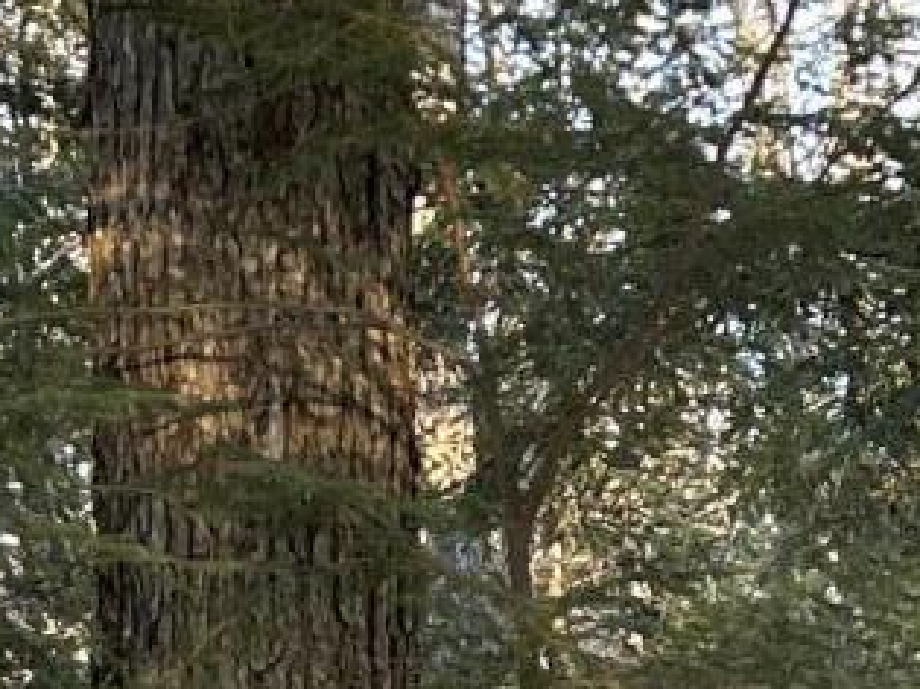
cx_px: 970
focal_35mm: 165
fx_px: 4384
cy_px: 1550
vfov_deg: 8.4
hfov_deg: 11.8
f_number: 1.5
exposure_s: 1/121
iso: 64
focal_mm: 5.7
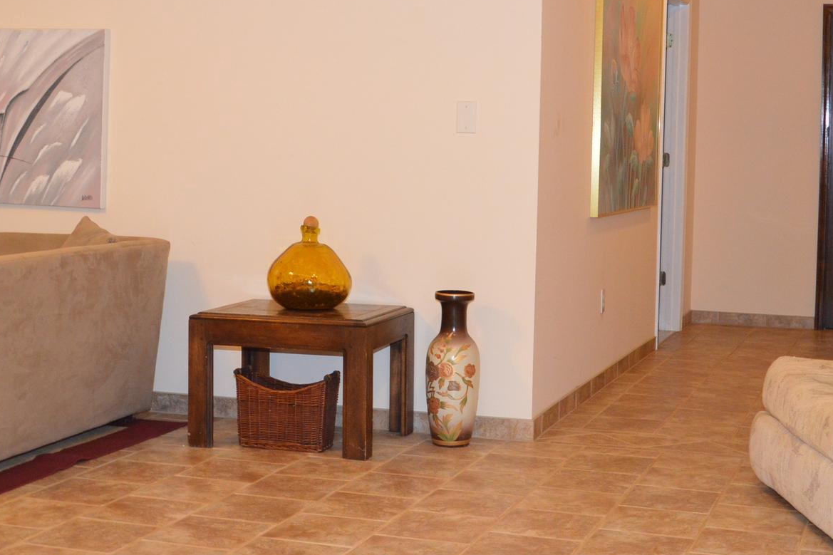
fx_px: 1457
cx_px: 482
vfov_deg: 21.4
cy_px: 132
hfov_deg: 31.8
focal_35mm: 63
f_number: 4.5
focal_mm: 24
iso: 1250
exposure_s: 1/60
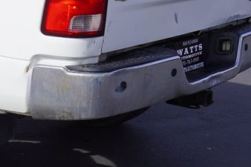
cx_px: -82
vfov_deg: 13.0
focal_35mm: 105
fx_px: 728
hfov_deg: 18.2
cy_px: 15
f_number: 10
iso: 100
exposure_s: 1/200
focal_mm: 23
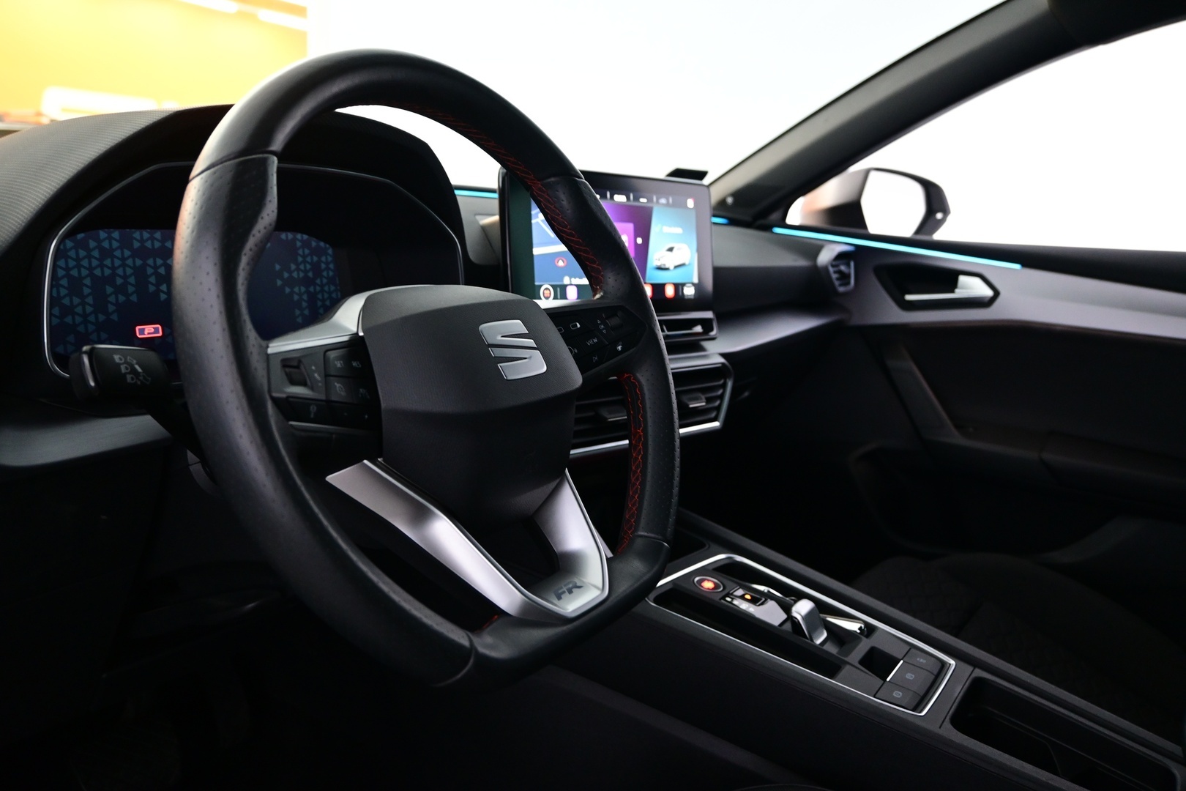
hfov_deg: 63.2
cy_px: 396
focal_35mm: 29
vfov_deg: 44.6
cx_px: 593
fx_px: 964
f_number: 3.8
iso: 1400
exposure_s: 1/30
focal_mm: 19.5
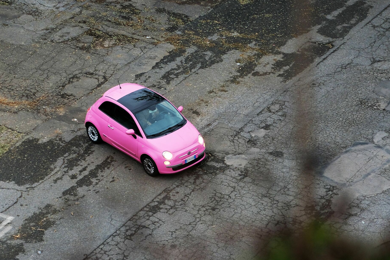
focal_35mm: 126
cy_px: 145
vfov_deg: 10.9
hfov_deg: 16.3
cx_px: 169
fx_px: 1365
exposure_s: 1/250
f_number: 3.6
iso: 1250
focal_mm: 63.8
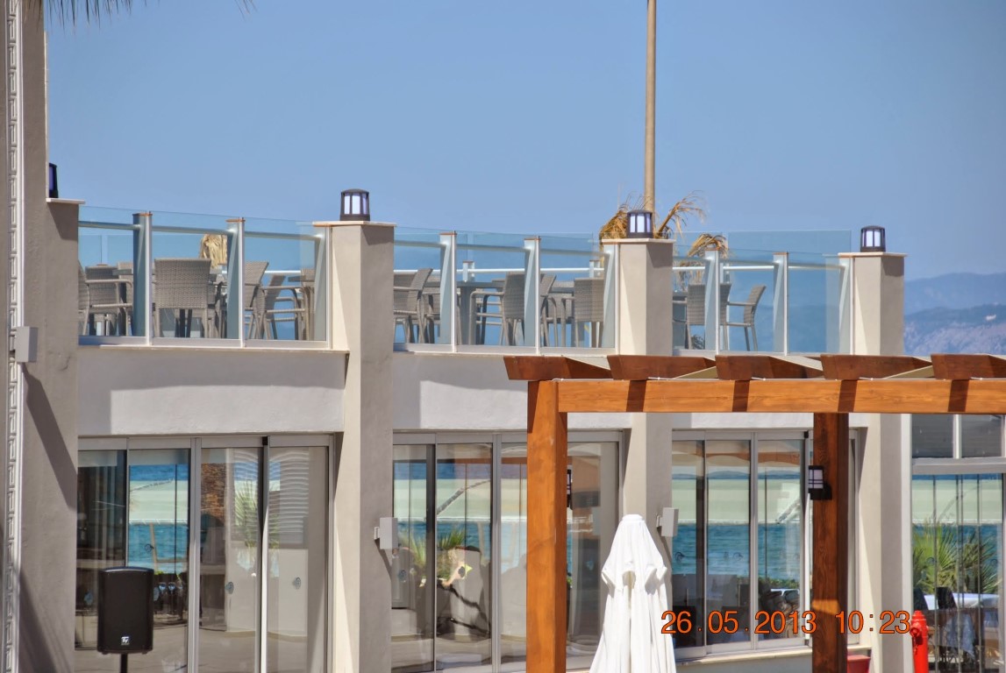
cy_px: 336
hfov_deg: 10.5
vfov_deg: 7.1
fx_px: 5456
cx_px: 503
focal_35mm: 195
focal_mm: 130
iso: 100
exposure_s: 1/640
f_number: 6.3
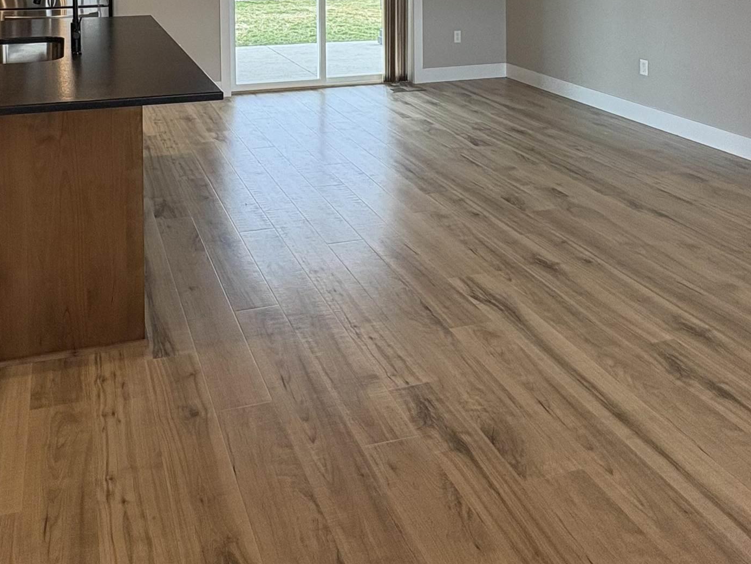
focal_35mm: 31
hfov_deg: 56.2
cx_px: 214
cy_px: -59
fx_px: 673
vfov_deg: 37.8
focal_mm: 2.22
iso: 125
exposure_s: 1/120
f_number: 2.2
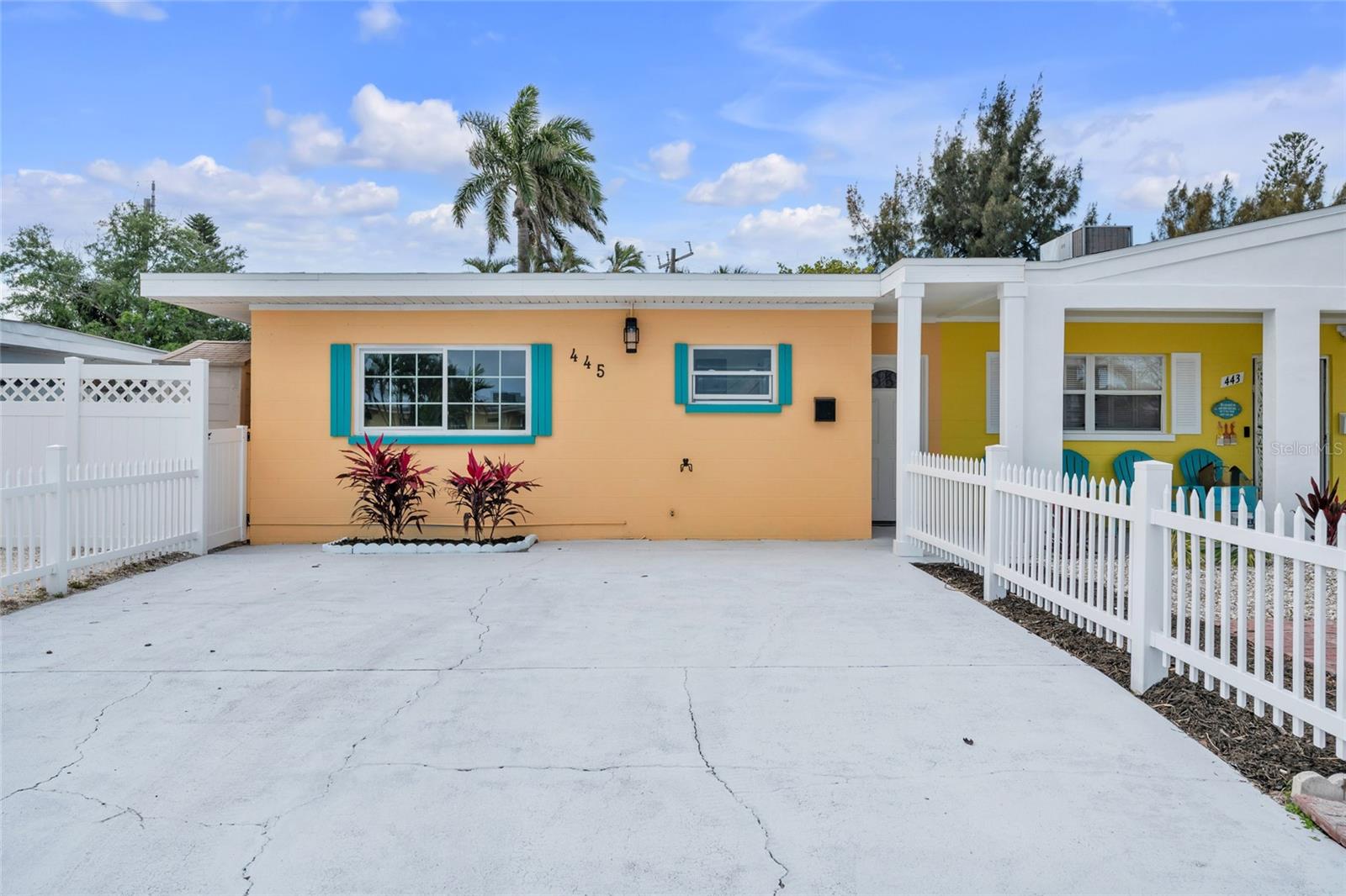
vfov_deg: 44.9
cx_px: 673
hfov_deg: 63.7
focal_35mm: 29
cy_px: 448
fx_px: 1084
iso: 200
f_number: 8
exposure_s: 1/1000
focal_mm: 29
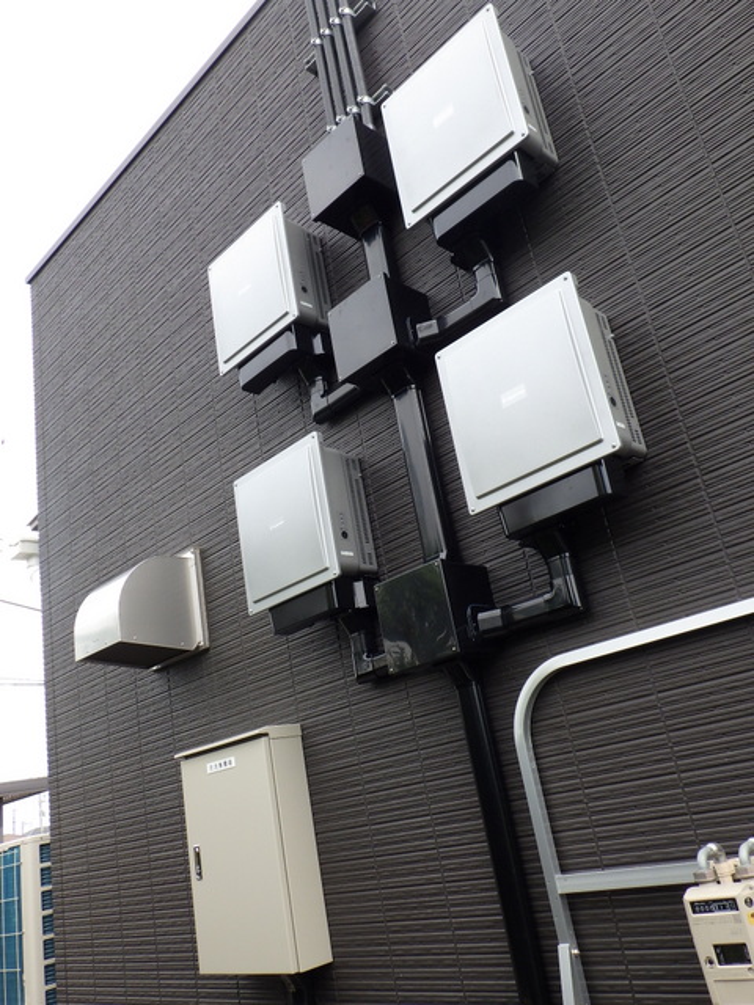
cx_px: 377
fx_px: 813
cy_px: 502
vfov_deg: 63.4
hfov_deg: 49.7
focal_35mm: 28
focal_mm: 5
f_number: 4.2
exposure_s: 1/250
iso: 125
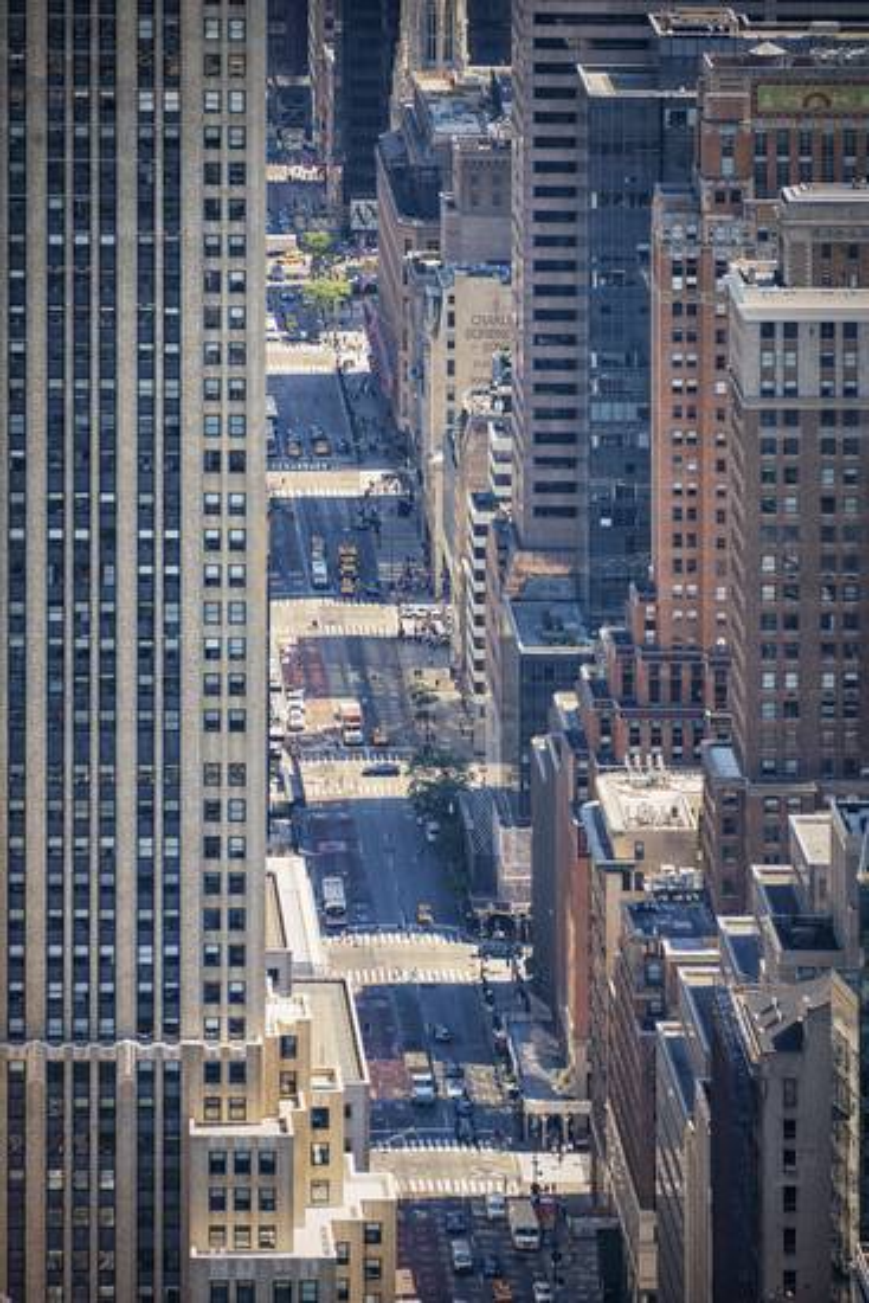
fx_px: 7598
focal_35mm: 210
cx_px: 434
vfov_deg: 9.8
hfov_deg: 6.5
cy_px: 652
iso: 64
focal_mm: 210
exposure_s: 1/125
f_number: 5.6
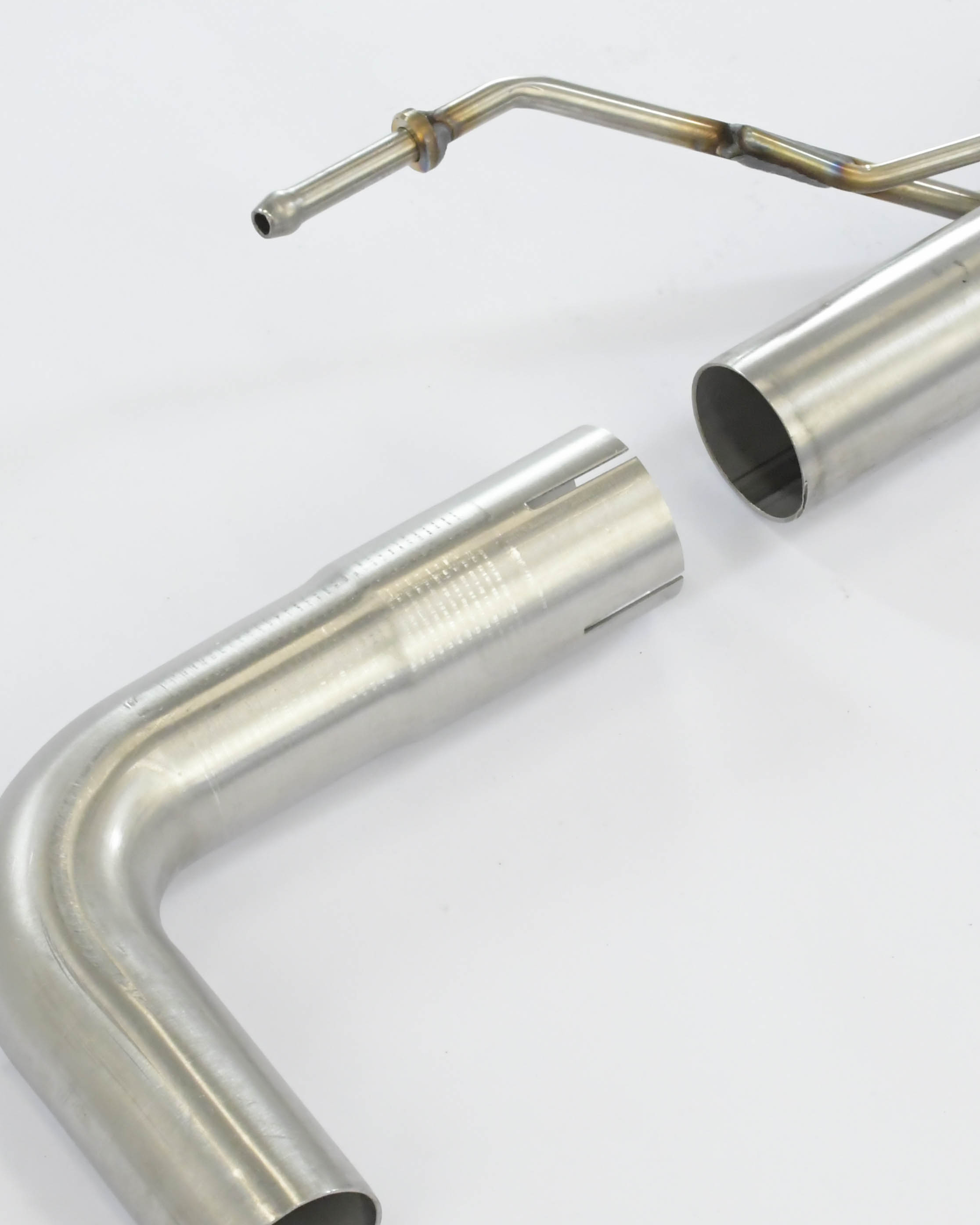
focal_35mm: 118
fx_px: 4278
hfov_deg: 13.0
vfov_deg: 16.3
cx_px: 766
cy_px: 663
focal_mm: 42
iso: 4000
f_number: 11
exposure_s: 1/160
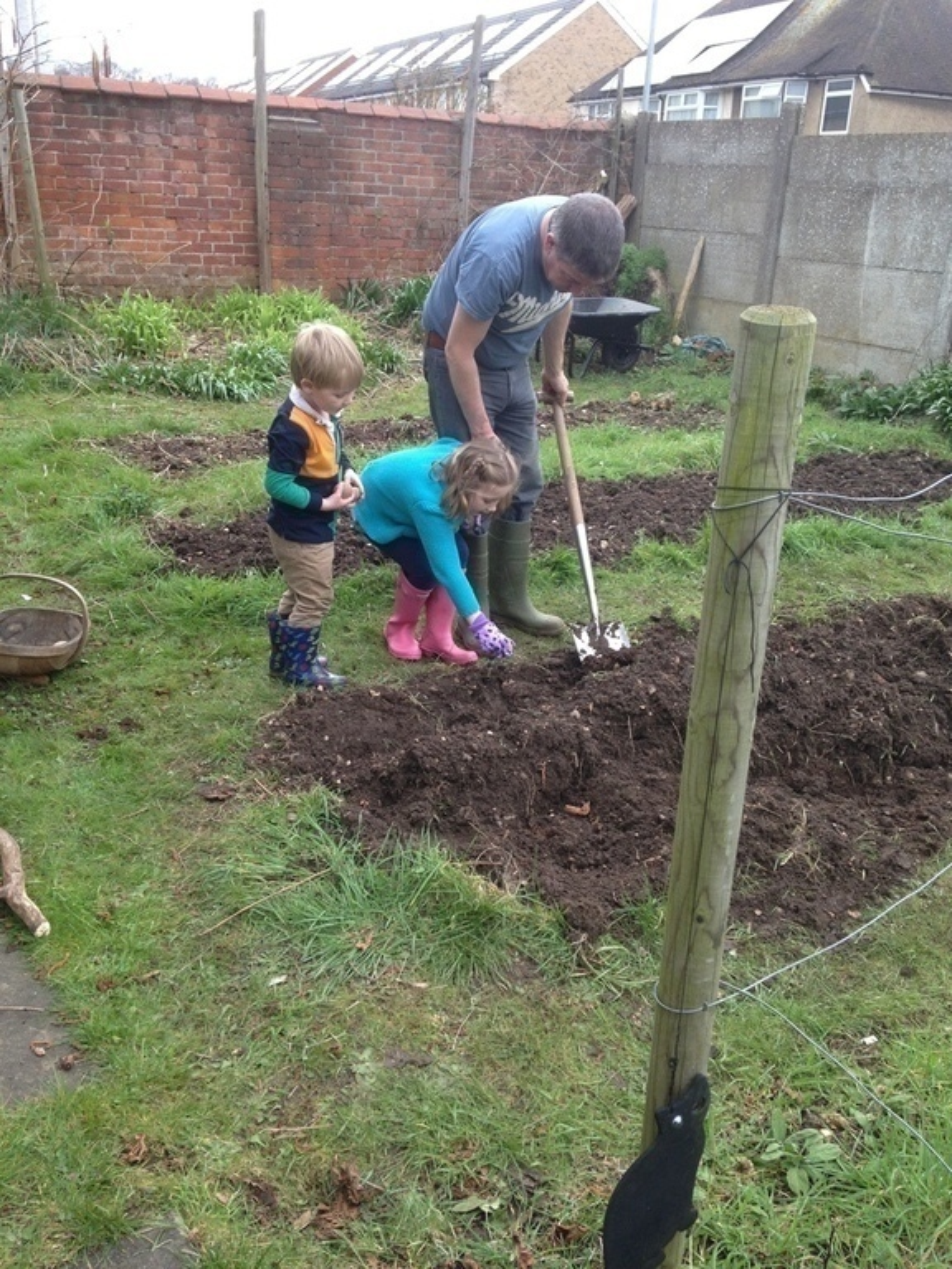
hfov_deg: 42.9
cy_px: 634
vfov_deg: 55.4
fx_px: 1210
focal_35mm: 33
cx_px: 476
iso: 50
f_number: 2.4
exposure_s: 1/120
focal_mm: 4.12
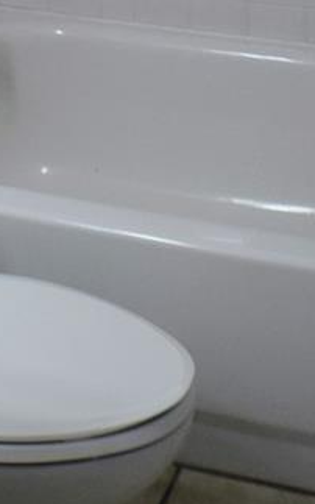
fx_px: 1948
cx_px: -159
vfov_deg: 13.3
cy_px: -387
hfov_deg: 9.0
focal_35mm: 142
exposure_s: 1/125
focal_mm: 25
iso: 400
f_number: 5.6
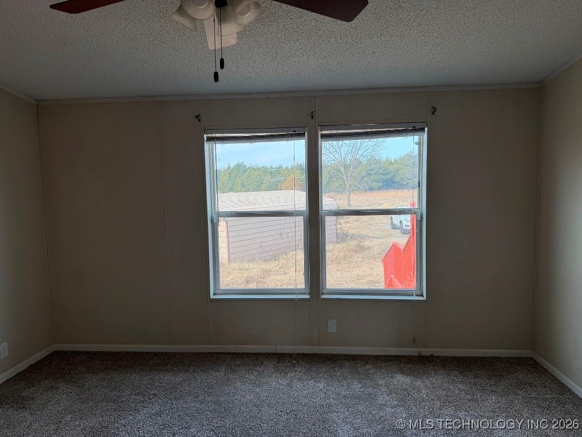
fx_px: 404
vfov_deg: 56.8
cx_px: 291
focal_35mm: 24
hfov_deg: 71.6
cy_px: 218
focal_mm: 6.76
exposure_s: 1/269
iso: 80
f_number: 1.78
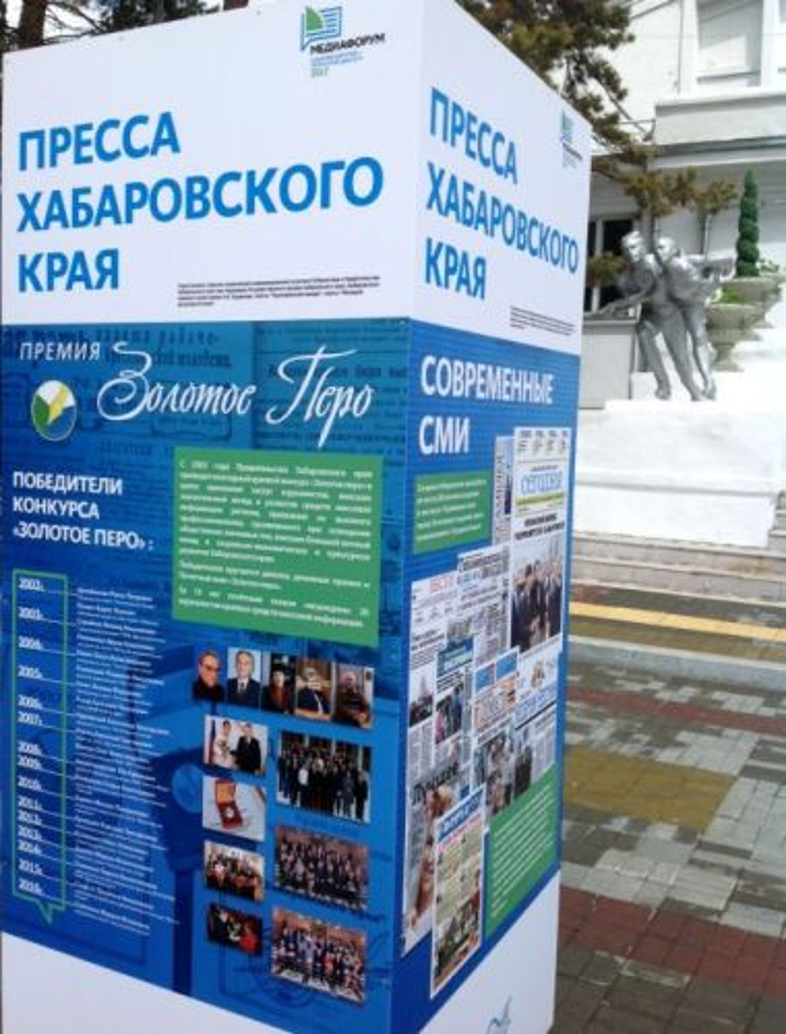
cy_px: 517
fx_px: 1051
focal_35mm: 35
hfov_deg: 41.0
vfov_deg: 52.4
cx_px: 393
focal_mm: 4.28
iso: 50
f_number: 2.4
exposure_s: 1/2016
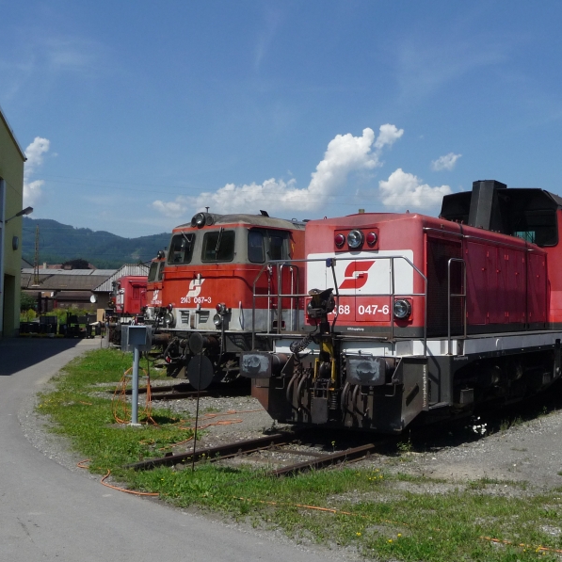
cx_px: 349
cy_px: 281
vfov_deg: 37.6
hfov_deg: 37.3
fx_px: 827
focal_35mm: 45
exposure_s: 1/500
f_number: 9
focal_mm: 5.6
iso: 160
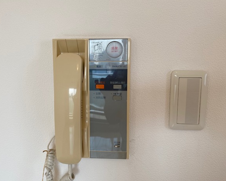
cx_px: 107
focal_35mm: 28
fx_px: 187
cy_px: 92
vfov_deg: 51.5
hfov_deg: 62.2
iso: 32
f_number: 1.8
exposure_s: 1/170
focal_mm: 4.25
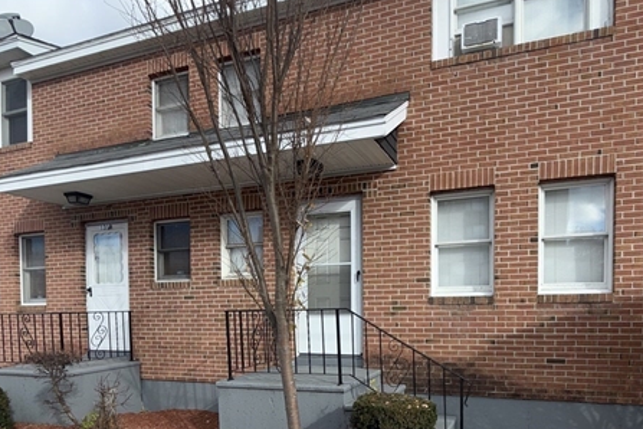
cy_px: 335
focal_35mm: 25
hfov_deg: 71.1
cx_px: 370
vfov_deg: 48.7
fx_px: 446
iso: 16
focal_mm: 2.22
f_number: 2.2
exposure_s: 1/439
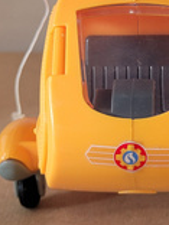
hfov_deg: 19.3
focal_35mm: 75
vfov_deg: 25.2
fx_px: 488
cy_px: 22
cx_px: 147
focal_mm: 5.4
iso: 200
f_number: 1.8
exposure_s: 1/100
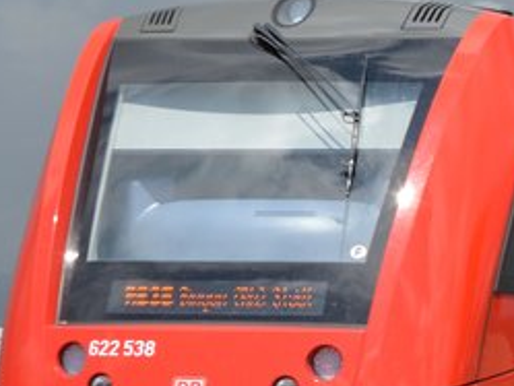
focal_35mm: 236
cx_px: 615
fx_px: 3506
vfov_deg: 6.3
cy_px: 89
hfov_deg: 8.3
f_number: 9
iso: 250
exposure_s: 1/640
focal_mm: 34
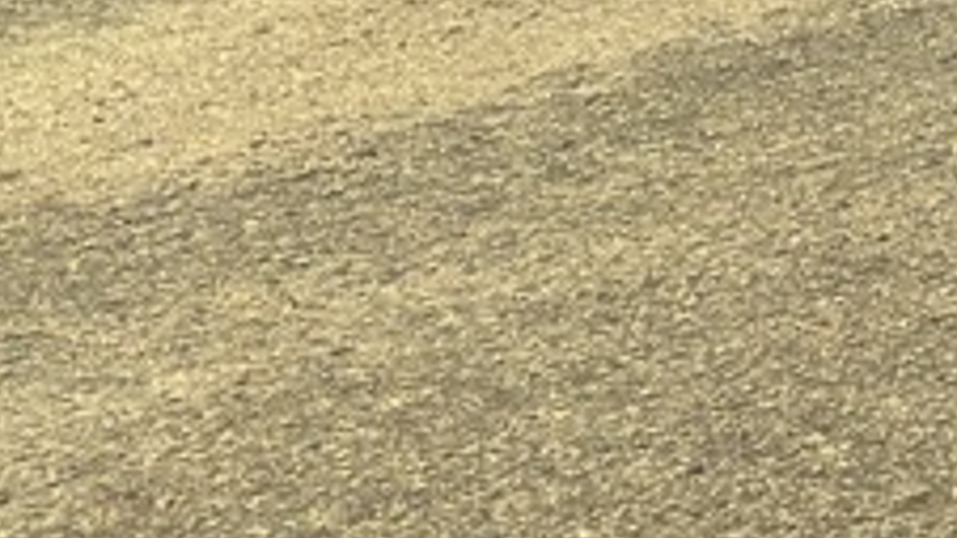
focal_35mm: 185
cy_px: -1322
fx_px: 4693
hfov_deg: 8.8
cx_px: 3167
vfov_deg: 5.9
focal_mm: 6.86
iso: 640
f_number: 1.78
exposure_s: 1/33
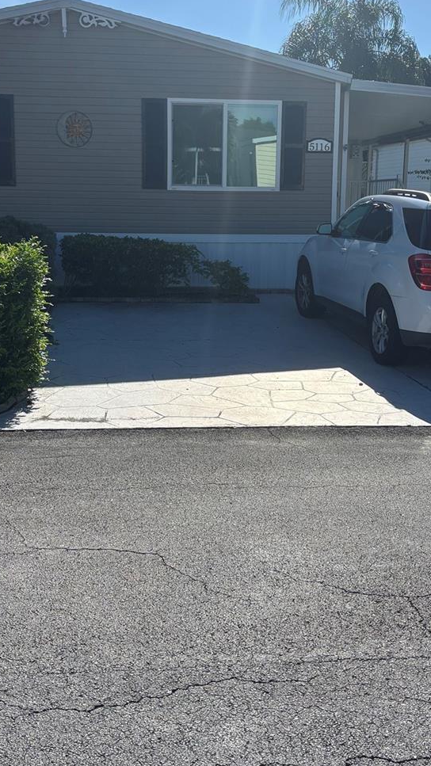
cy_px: 353
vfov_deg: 45.4
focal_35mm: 45
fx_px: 914
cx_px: 204
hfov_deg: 26.5
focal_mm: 5.96
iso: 50
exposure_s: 1/6329
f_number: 1.6
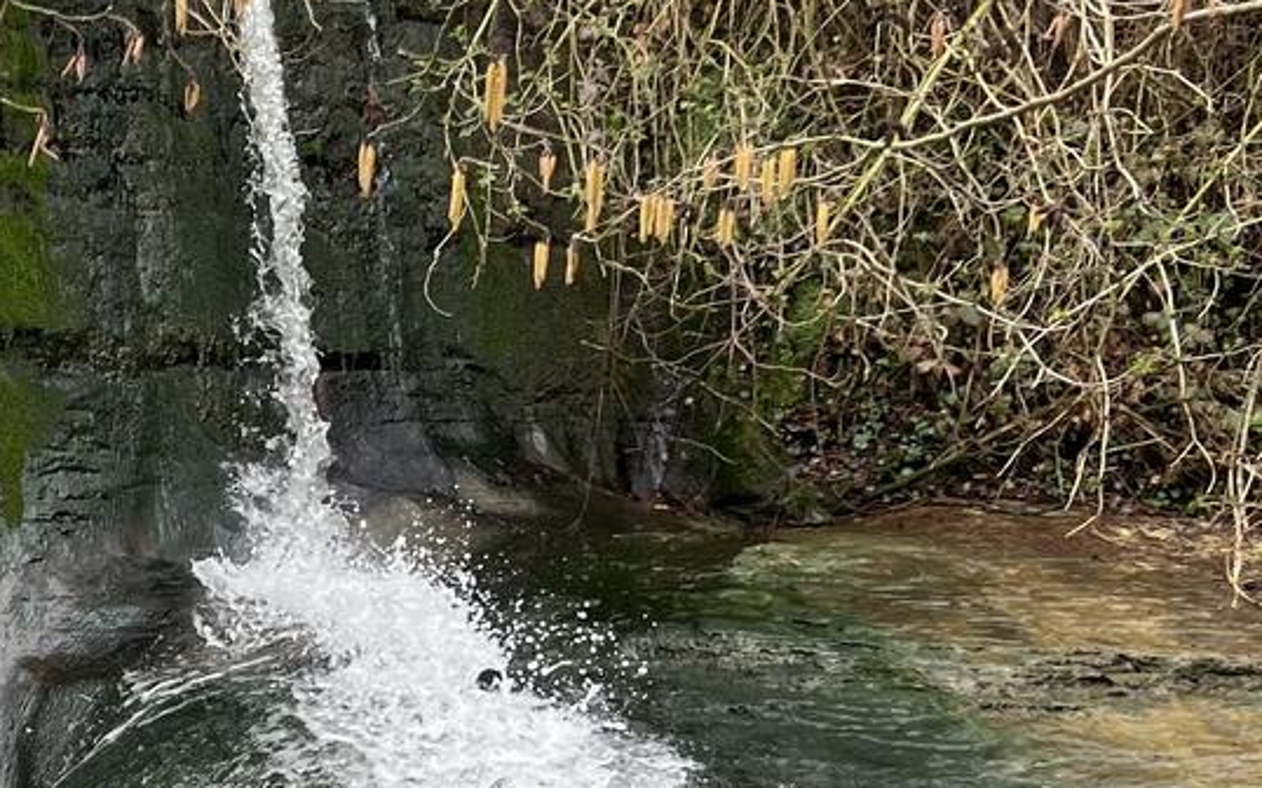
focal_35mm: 82
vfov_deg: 15.7
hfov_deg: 23.9
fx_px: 2820
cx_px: -47
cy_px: 760
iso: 50
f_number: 1.5
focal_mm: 5.7
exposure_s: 1/320
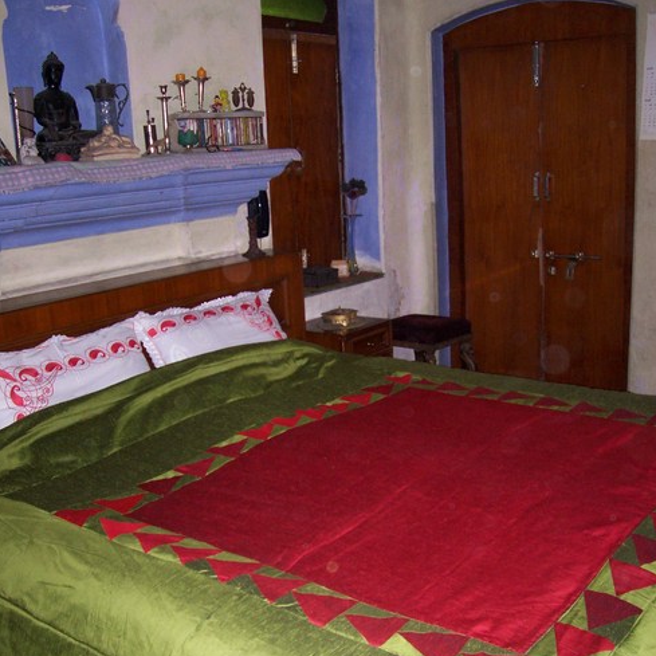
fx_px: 879
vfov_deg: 40.7
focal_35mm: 41
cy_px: 402
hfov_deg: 40.9
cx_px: 327
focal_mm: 5.6
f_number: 2.7
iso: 140
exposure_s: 1/112
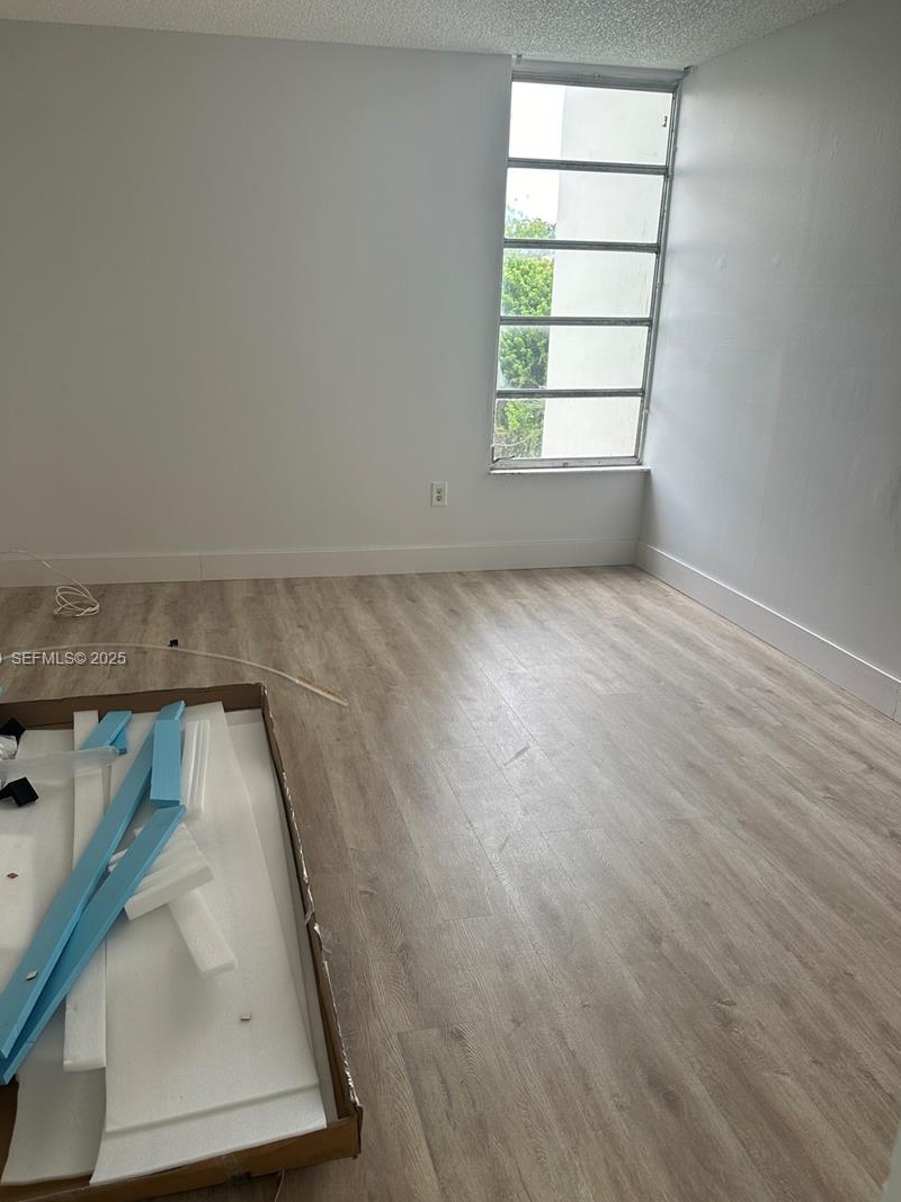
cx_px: 425
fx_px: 937
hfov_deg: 51.3
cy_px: 660
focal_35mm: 27
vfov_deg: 65.2
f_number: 1.78
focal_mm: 6.86
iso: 80
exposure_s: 1/254
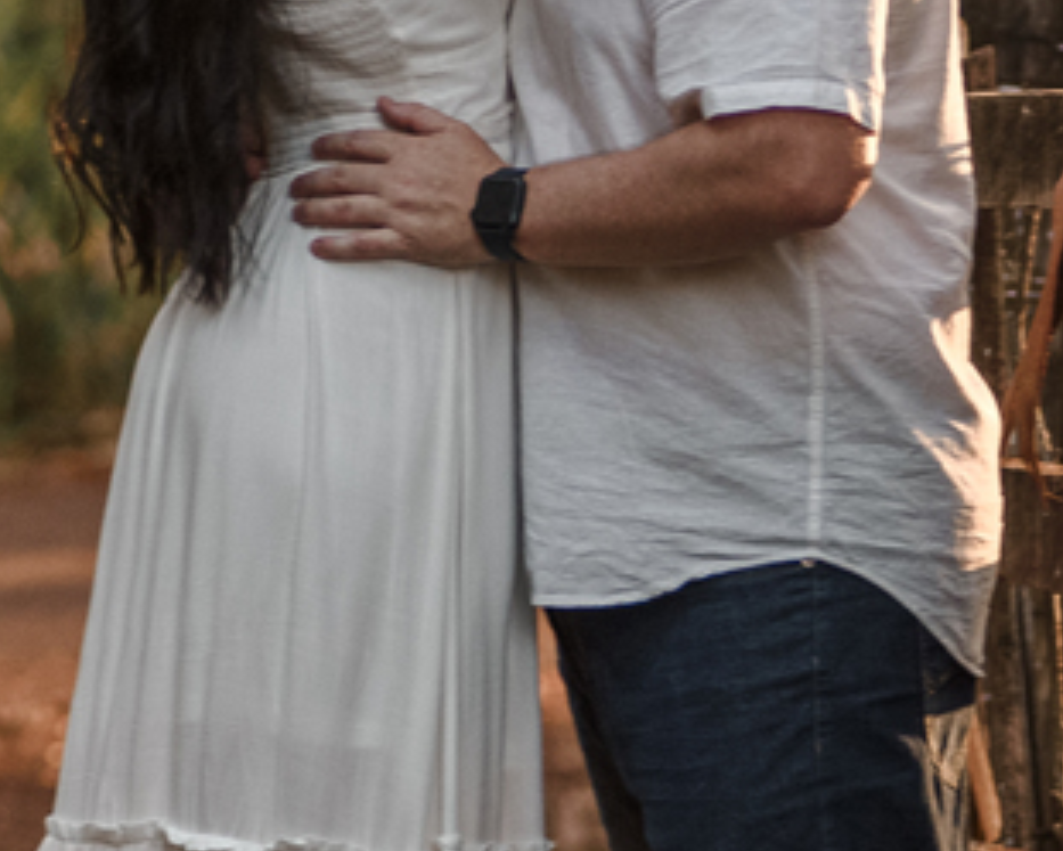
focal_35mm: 870
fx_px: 27379
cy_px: 444
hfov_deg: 2.2
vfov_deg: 1.8
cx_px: 1456
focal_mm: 160
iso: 400
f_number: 4.5
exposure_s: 1/160
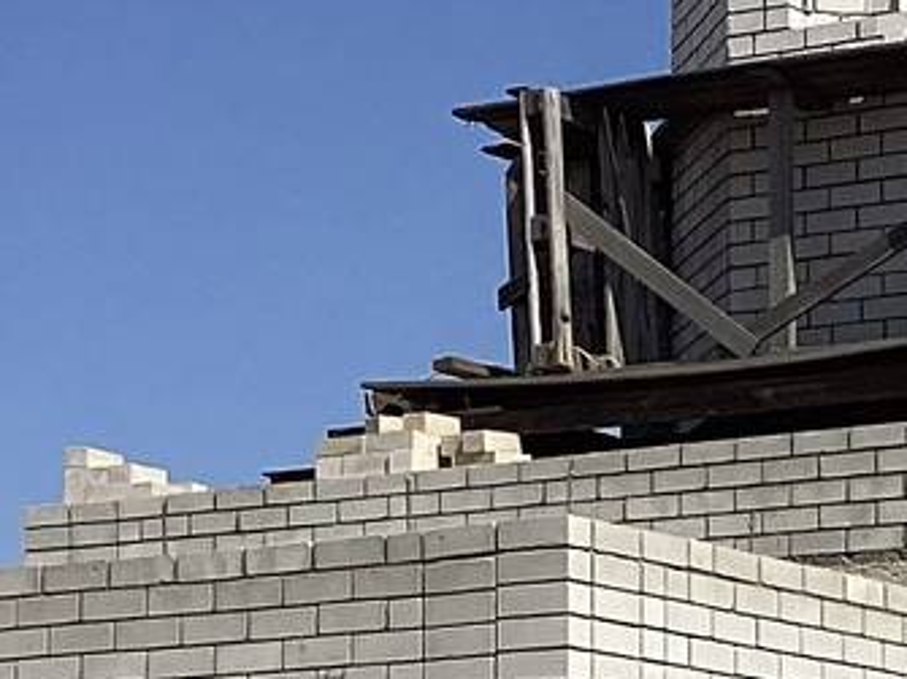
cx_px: 582
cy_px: 757
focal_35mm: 111
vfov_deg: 13.1
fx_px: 2907
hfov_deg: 17.7
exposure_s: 1/2331
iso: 25
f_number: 2.4
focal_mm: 3.3
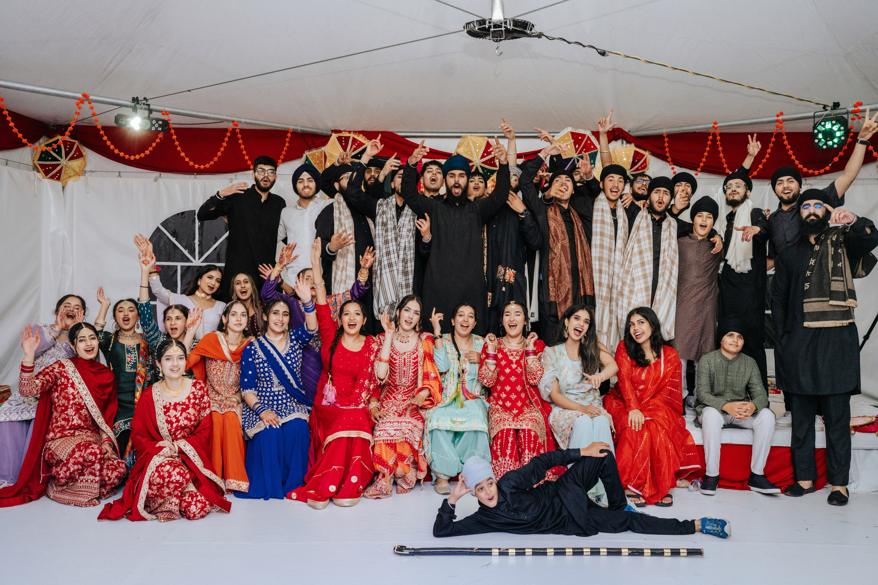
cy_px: 292
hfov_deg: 54.4
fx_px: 854
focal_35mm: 35
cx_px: 439
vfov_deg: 37.9
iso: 1600
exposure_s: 1/200
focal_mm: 35
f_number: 5
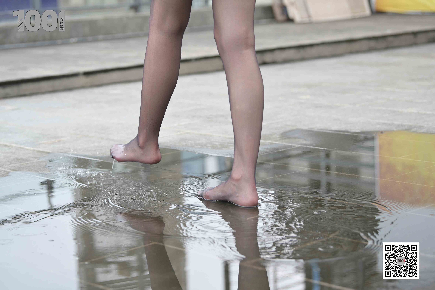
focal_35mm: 85
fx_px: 1027
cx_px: 218
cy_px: 145
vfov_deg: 16.1
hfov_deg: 23.9
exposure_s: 1/320
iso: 200
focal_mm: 85
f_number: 4
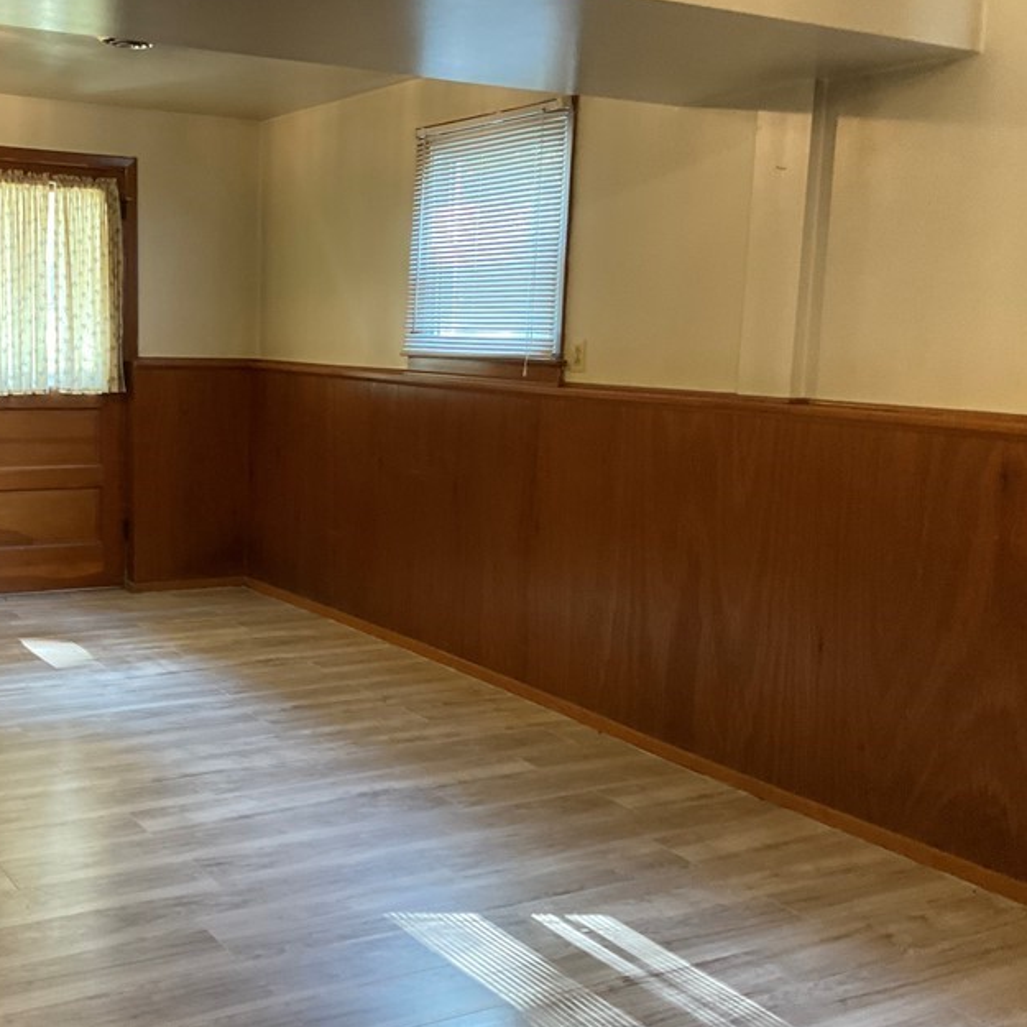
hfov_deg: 39.4
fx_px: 1410
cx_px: 320
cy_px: 560
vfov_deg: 40.0
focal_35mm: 42
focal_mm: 3
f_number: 1.8
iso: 200
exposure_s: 1/60
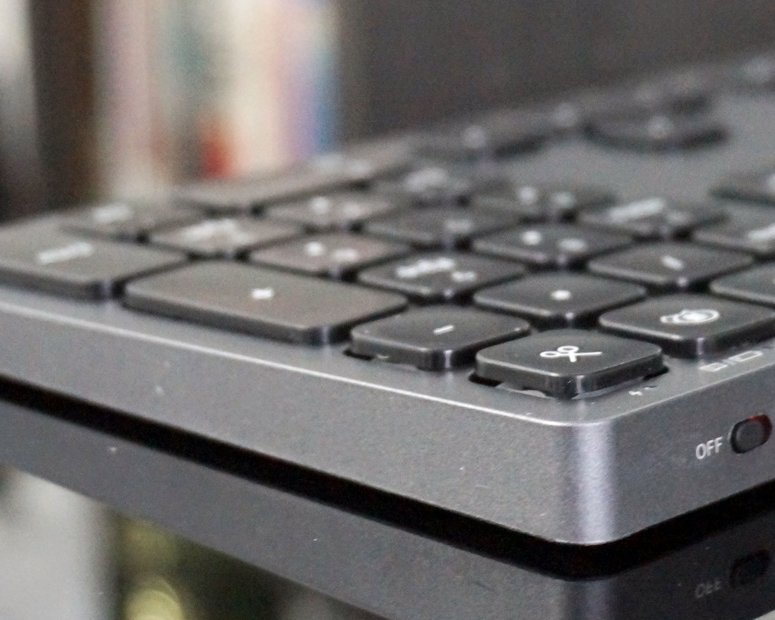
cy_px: 273
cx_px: 617
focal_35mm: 124
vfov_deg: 12.4
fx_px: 2844
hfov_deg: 15.4
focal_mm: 41
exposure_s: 1/40
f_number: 5.6
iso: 3200
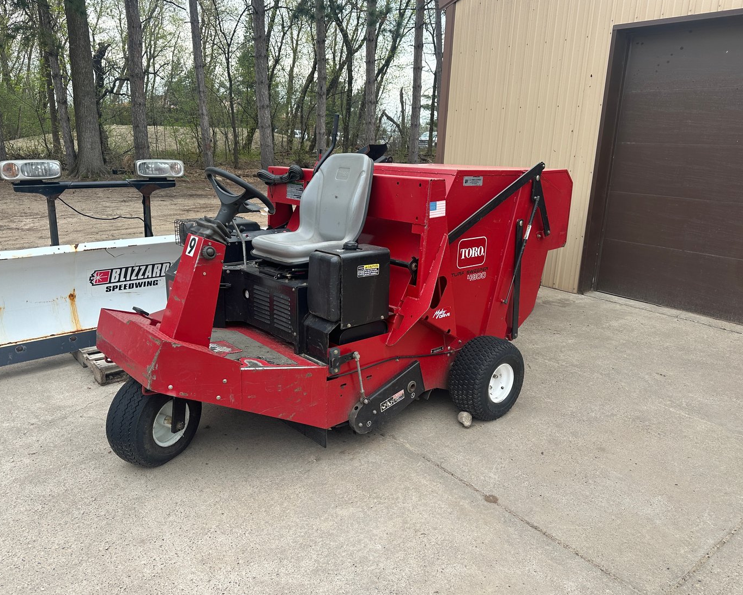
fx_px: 572
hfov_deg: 66.0
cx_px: 372
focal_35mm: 26
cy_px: 298
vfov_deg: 54.9
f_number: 1.78
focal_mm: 6.86
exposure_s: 1/1198
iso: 80
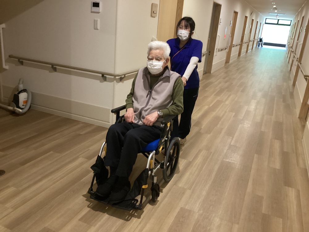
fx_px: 277
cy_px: 116
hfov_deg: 58.4
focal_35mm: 31
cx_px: 154
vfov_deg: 45.4
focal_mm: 3.3
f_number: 2.4
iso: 400
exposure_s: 1/30
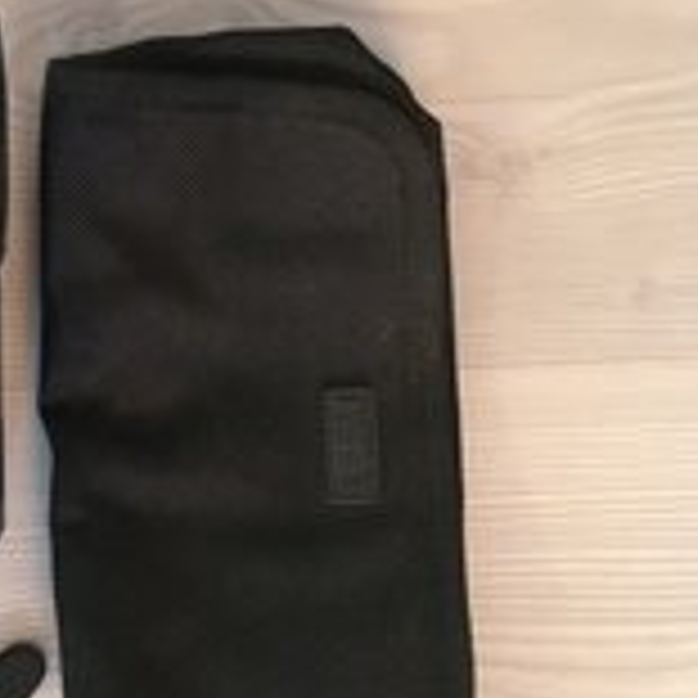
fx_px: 1506
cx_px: 90
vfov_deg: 26.0
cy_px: 239
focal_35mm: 66
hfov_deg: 25.4
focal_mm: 4.15
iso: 320
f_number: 2.2
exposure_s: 1/20
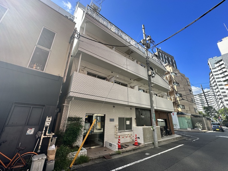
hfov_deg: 102.1
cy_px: 86
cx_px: 114
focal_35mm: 14
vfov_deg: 85.7
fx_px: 92
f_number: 2.2
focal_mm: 2.22
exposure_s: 1/609
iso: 40
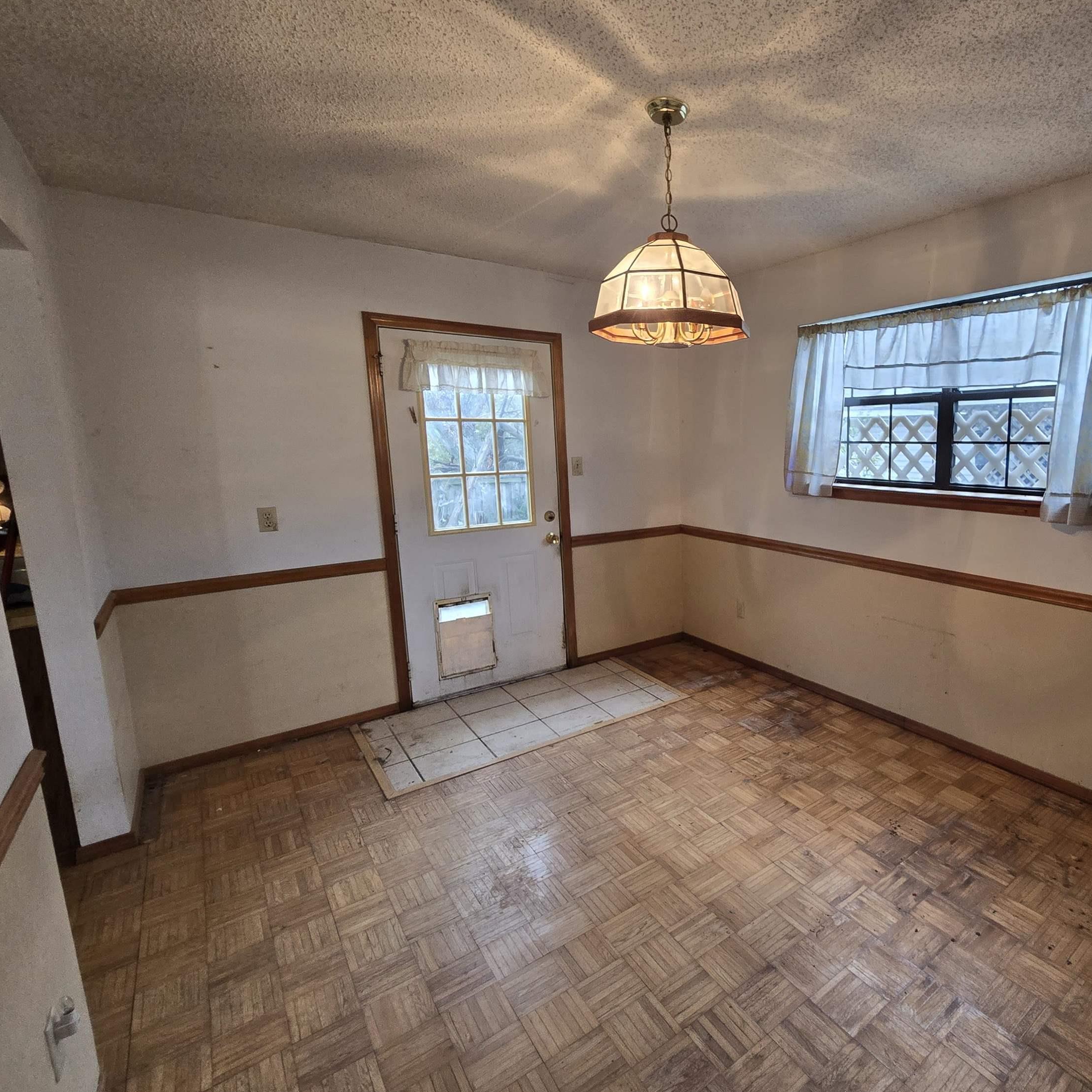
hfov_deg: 83.6
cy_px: 545
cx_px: 751
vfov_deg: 87.4
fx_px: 571
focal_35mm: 16
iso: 200
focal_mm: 2.2
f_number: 2.2
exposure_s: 1/60
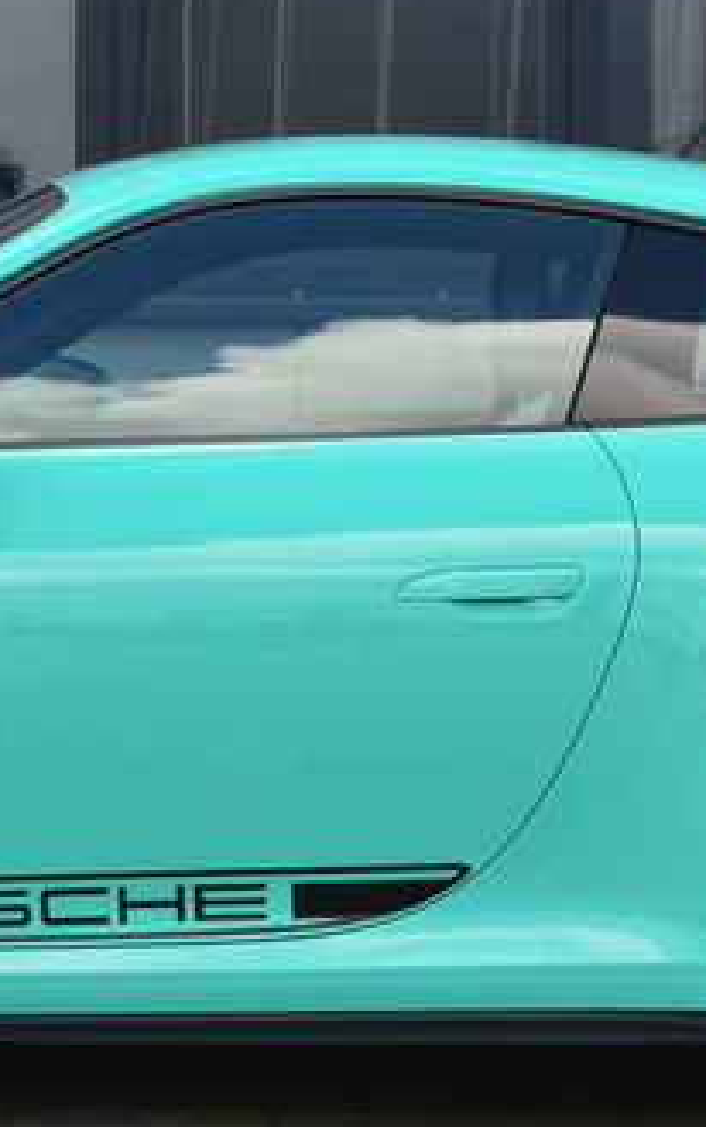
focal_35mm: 133
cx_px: 260
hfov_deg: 9.9
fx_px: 4089
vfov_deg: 15.7
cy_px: 456
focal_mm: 28
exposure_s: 1/60
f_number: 10
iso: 320
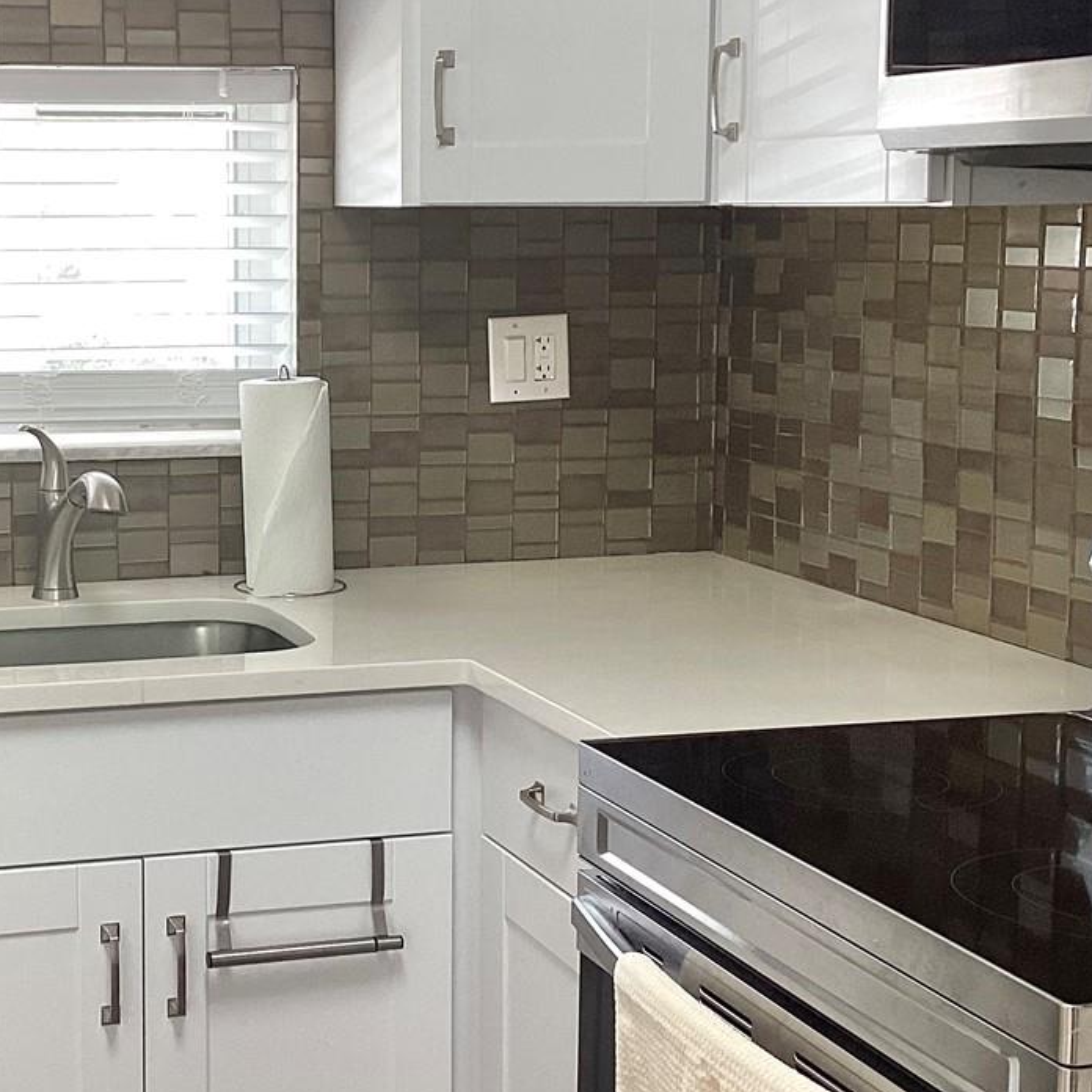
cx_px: 220
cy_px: 461
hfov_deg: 26.8
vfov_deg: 27.3
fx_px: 2248
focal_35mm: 63
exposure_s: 1/60
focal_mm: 3.3
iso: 50
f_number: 2.4
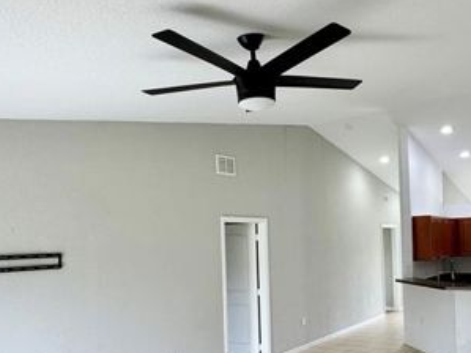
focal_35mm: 33
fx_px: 449
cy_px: 236
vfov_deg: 42.3
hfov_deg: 54.3
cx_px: 313
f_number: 2.2
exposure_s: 1/120
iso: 160
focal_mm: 2.22
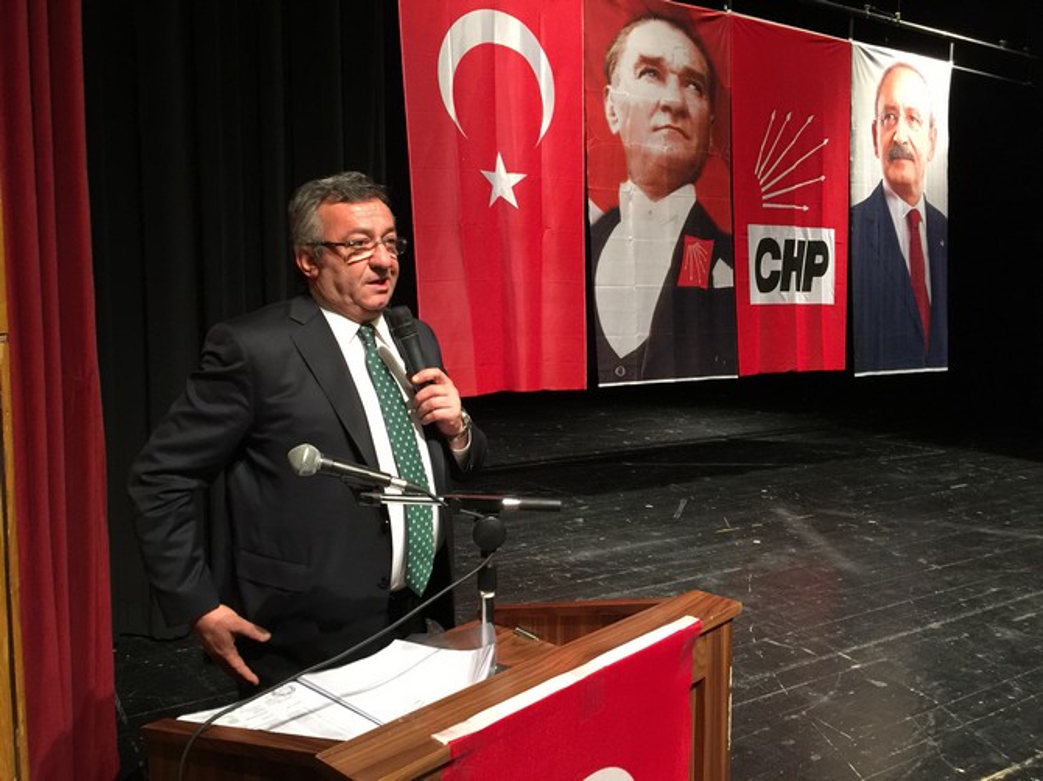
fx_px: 873
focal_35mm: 29
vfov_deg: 48.2
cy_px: 390
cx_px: 522
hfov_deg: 61.7
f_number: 2.2
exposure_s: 1/17
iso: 125
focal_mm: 4.15
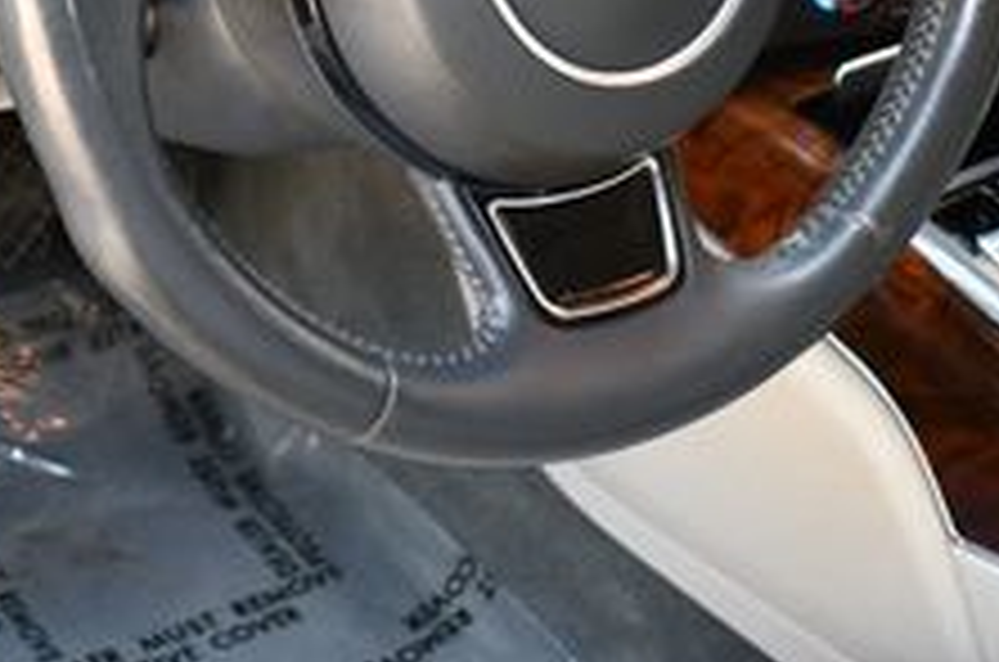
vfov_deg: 17.0
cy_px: 9
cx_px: 508
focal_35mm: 78
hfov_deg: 26.0
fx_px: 2160
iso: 1250
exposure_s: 1/125
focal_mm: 18
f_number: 3.5
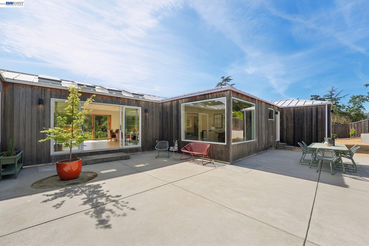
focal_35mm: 14
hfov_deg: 104.3
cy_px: 123
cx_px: 184
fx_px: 143
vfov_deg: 81.2
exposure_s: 1/500
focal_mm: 14
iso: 500
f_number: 8
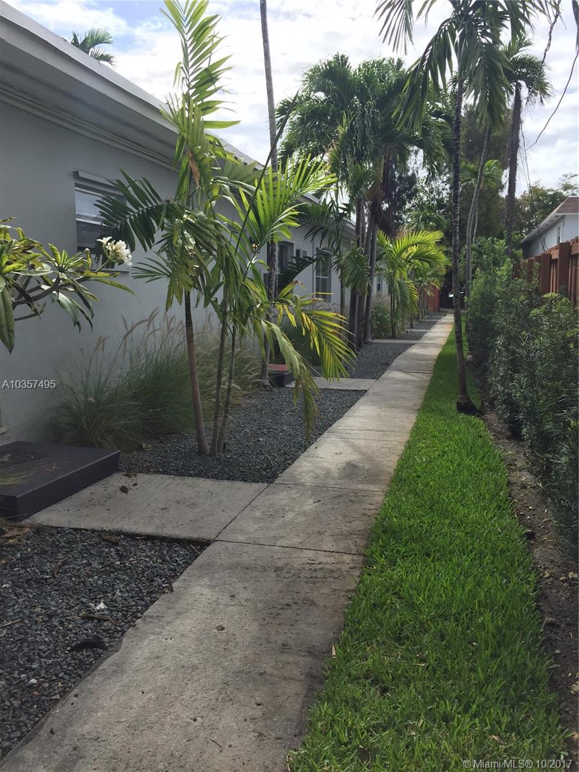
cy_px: 386
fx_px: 647
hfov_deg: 48.2
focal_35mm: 29
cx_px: 290
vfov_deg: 61.7
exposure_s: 1/1464
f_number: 2.2
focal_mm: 4.15
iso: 32
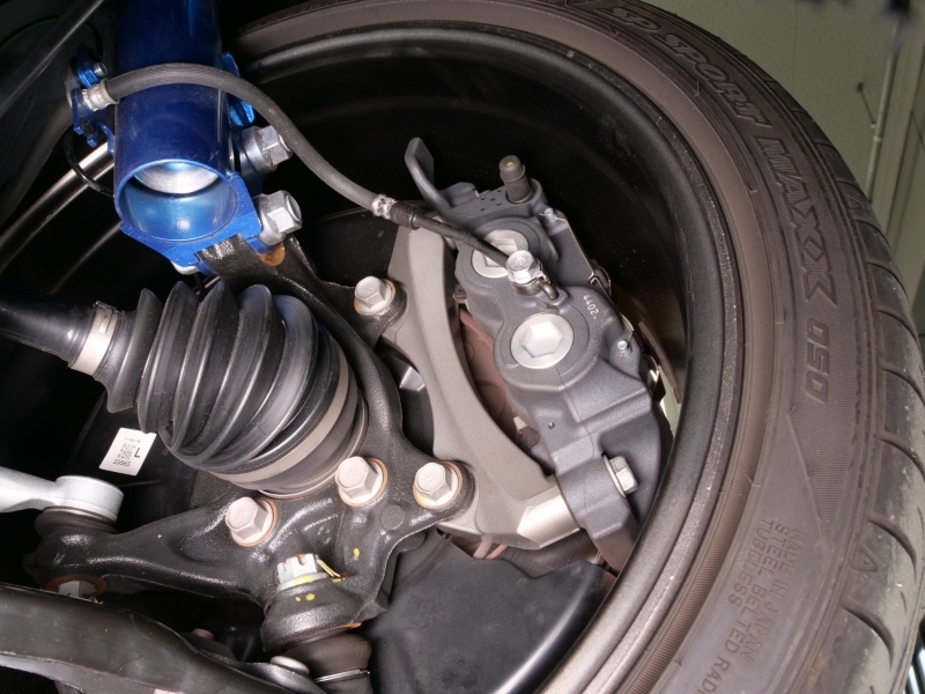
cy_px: 347
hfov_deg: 54.0
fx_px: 909
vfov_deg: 41.8
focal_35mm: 34
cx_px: 462
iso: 800
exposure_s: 1/125
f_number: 9
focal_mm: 17
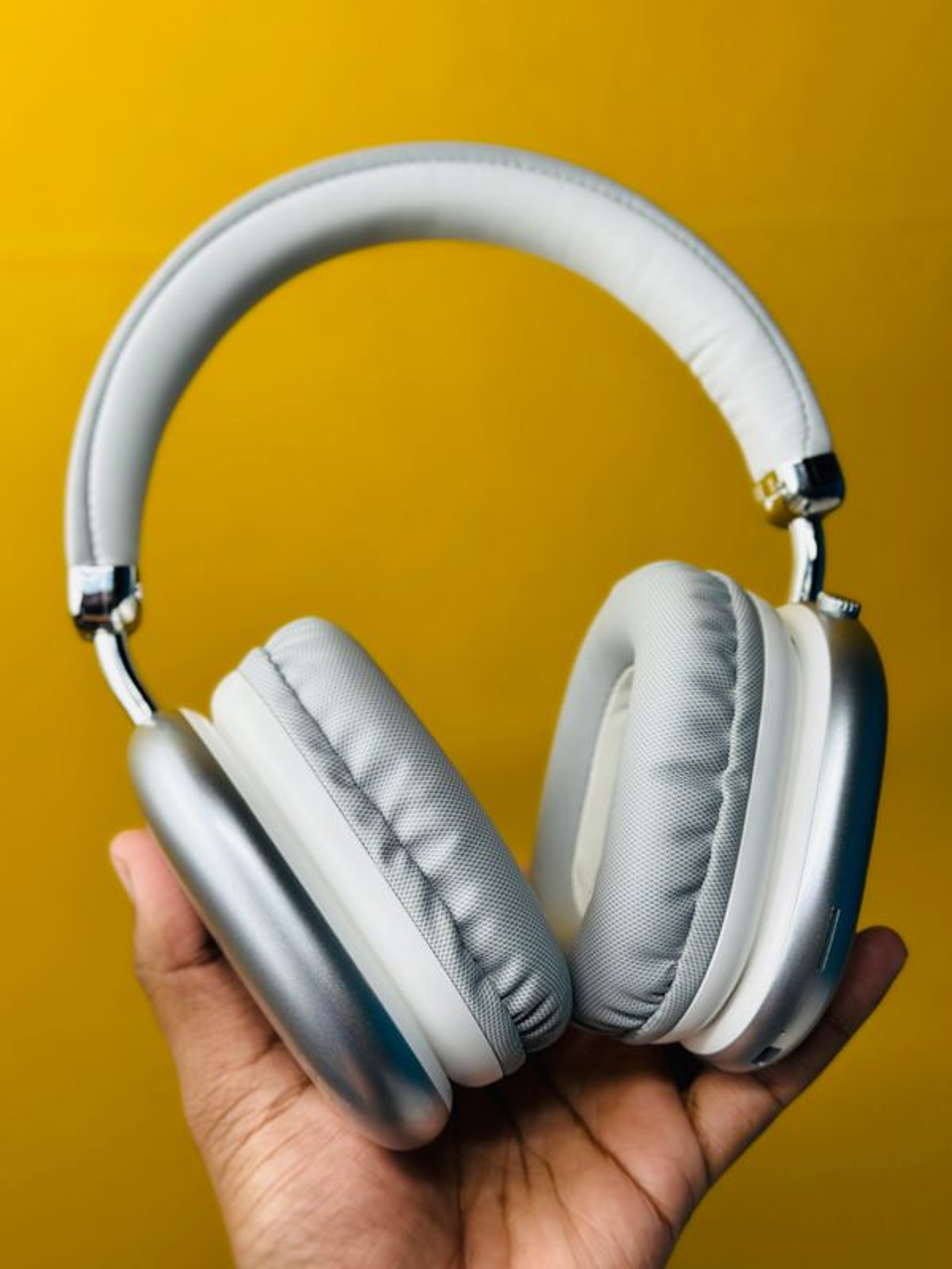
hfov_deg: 30.3
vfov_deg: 39.7
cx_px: 476
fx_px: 1760
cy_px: 634
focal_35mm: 48
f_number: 1.78
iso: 64
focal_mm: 6.86
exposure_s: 1/100
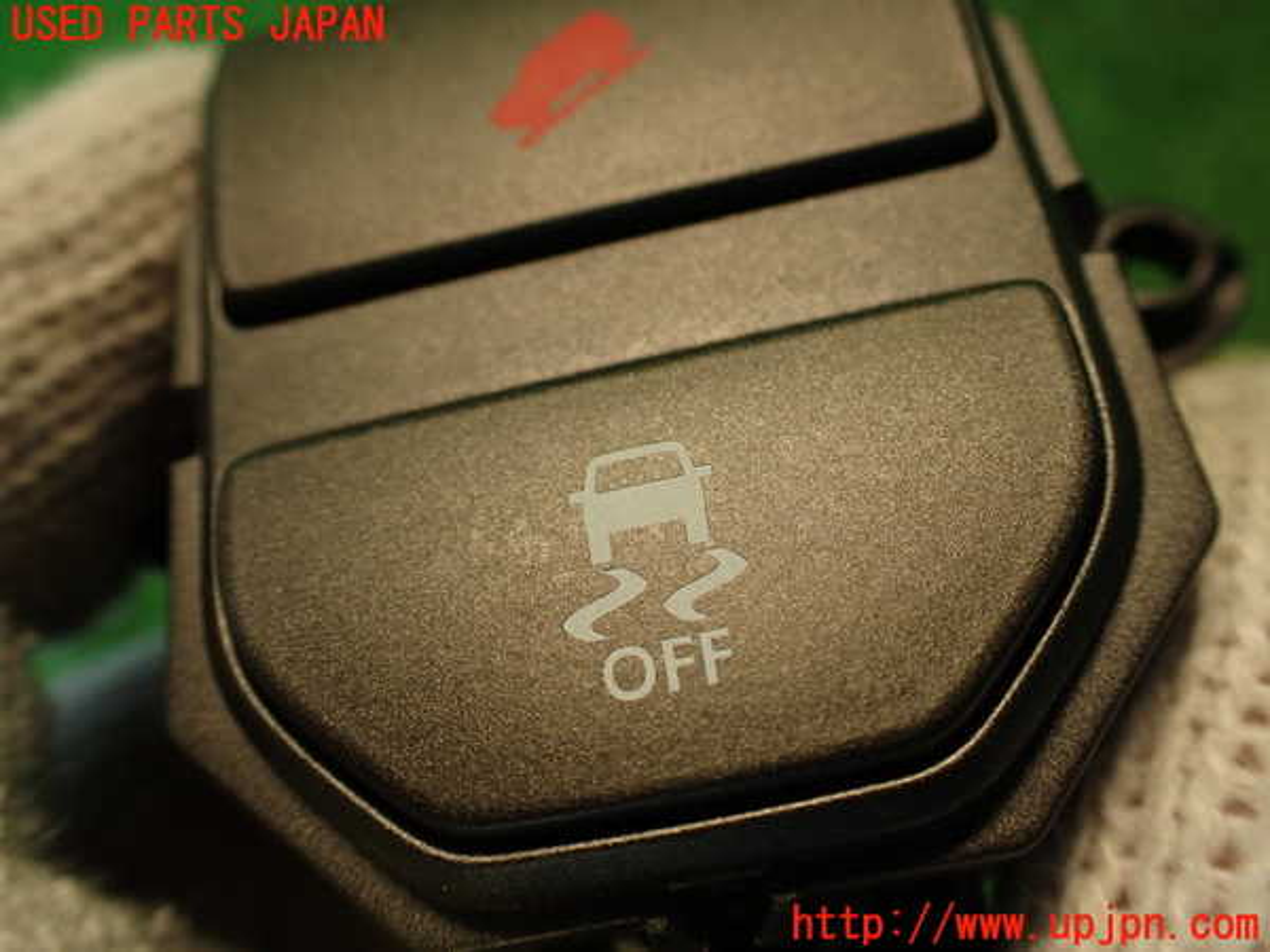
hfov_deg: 60.0
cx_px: 635
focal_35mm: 30
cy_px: 476
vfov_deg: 46.8
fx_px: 1101
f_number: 2.3
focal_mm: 5.4
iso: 200
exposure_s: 1/50
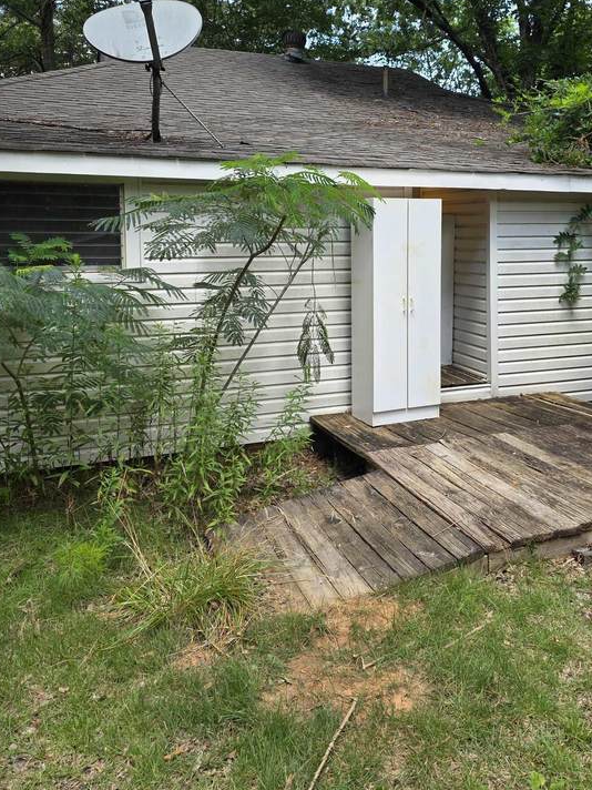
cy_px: 293
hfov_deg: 45.0
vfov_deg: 57.6
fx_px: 707
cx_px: 372
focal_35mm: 31
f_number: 1.7
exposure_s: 1/359
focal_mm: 6.3
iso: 50
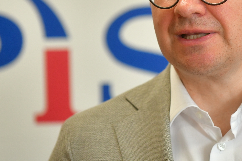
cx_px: 184
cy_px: 20
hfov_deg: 6.4
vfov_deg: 4.3
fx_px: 2165
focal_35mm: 322
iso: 1100
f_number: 2.8
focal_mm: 140
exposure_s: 1/800
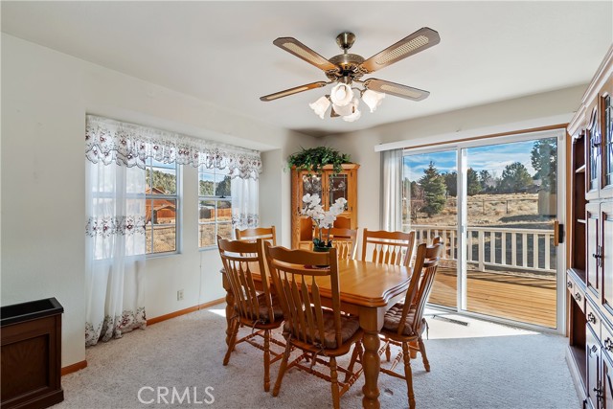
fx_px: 255
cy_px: 204
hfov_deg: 100.4
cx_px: 306
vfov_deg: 77.4
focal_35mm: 15
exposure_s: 1/30
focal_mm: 10
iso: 100
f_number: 8
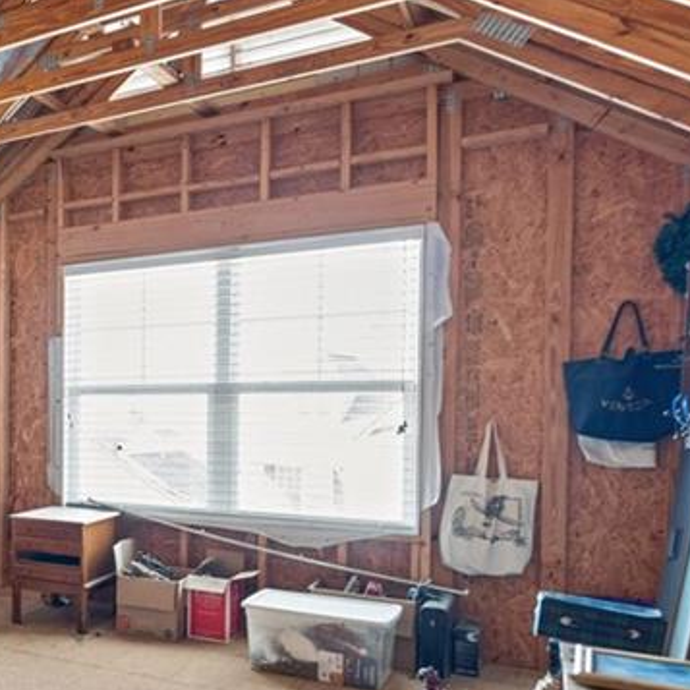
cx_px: -213
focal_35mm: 39
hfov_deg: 32.2
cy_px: 421
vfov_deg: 42.6
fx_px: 880
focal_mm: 16
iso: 1250
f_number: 5.6
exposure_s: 1/4
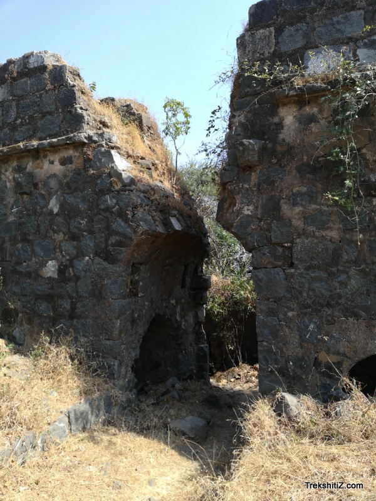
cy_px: 250
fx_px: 377
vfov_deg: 67.3
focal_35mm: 26
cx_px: 188
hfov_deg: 53.1
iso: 50
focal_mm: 3.81
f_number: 2.2
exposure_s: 1/330
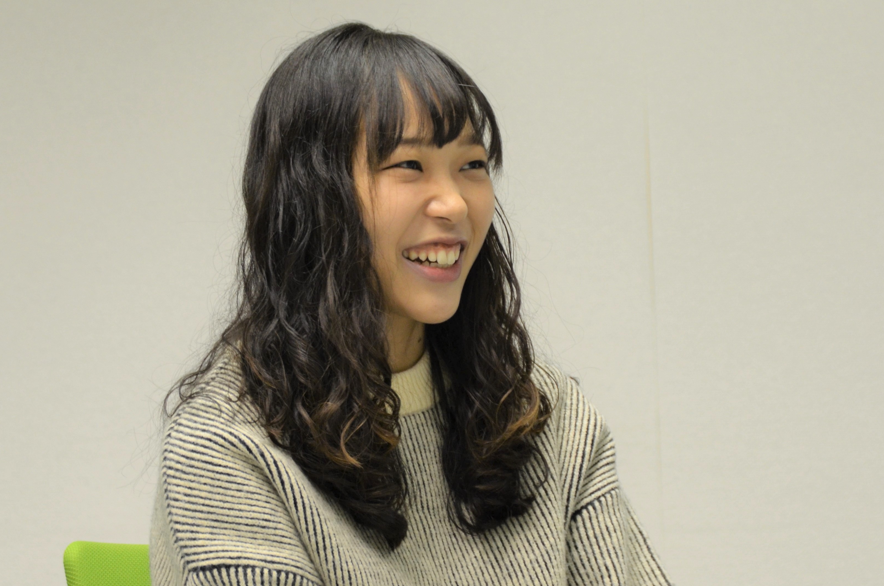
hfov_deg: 16.6
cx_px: 397
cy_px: 341
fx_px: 3038
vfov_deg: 11.0
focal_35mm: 124
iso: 640
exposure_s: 1/40
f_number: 5
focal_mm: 70
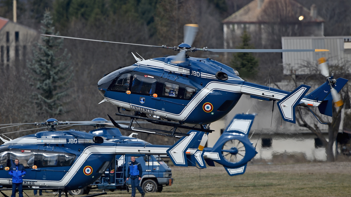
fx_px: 6831
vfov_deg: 1.7
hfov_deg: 2.9
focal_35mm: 734
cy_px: 103
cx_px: 176
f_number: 5.6
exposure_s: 1/800
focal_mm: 700
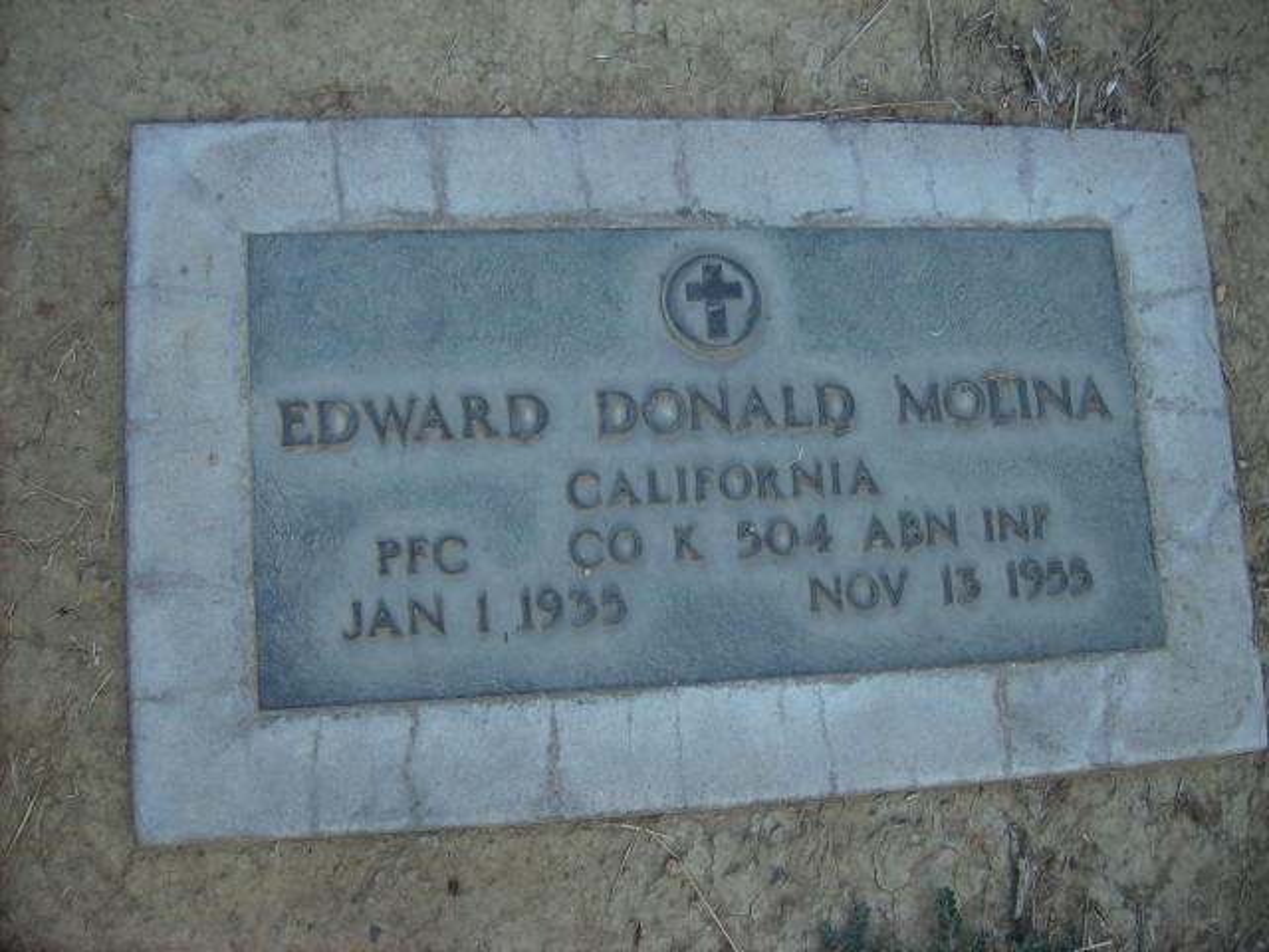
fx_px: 1320
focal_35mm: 36
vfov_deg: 39.7
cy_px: 476
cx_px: 634
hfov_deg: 51.4
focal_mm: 6
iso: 100
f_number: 2.8
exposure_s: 1/229
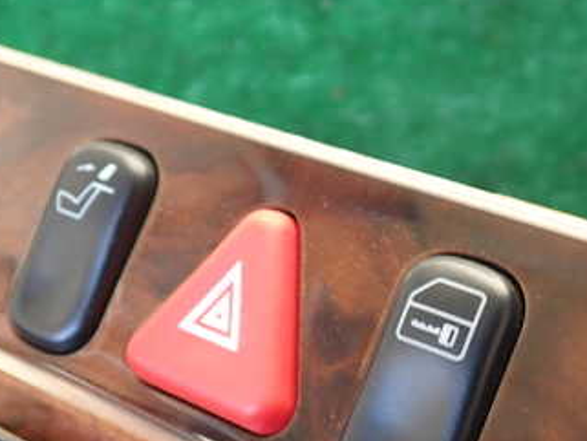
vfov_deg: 26.0
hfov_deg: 33.7
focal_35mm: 56
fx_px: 950
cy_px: 300
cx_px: 433
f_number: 2.3
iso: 160
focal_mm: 5.4
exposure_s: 1/60
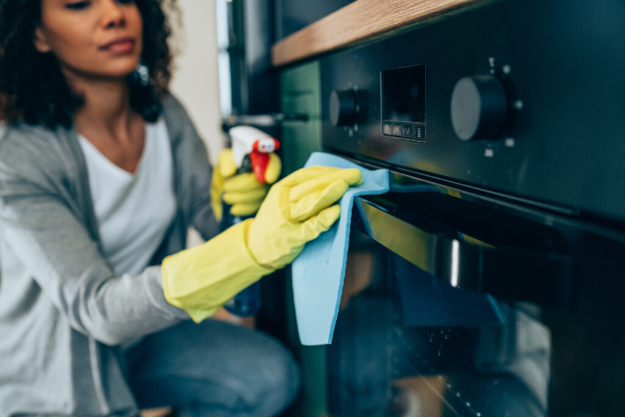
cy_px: 208
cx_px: 312
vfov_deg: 37.9
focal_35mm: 35
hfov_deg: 54.4
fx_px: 608
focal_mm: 35
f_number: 2.5
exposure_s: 1/320
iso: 3200
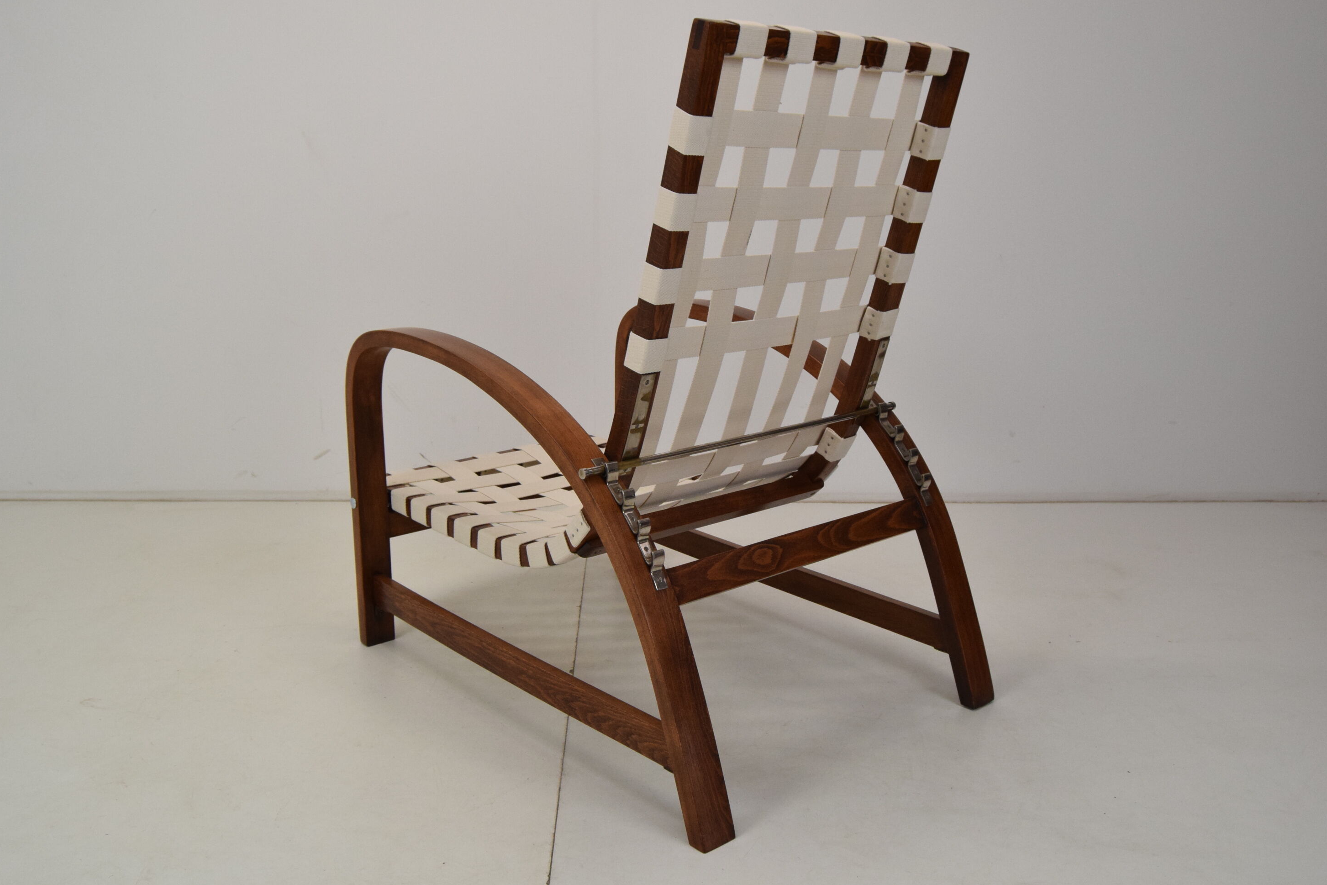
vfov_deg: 38.9
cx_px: 678
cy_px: 434
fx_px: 1253
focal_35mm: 34
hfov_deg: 55.8
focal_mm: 22
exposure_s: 1/250
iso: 1600
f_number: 8
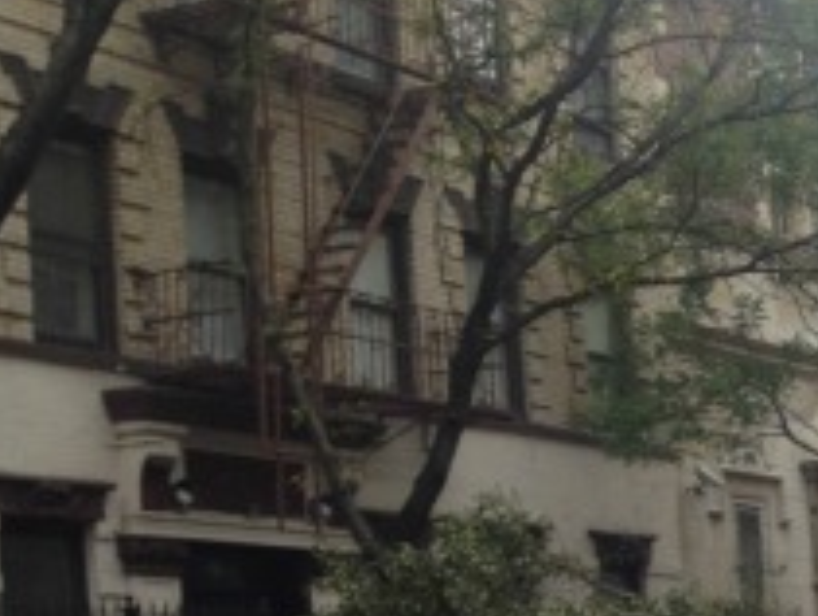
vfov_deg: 14.8
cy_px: 784
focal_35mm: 96
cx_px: 1087
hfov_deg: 18.8
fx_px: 2271
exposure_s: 1/152
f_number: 2.4
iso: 64
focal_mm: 4.28
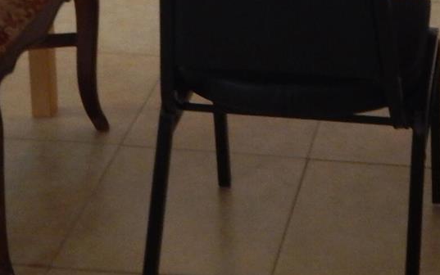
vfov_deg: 11.9
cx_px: 392
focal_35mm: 101
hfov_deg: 20.2
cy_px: -231
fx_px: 1212
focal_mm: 4.5
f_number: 3.1
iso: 220
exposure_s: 1/30
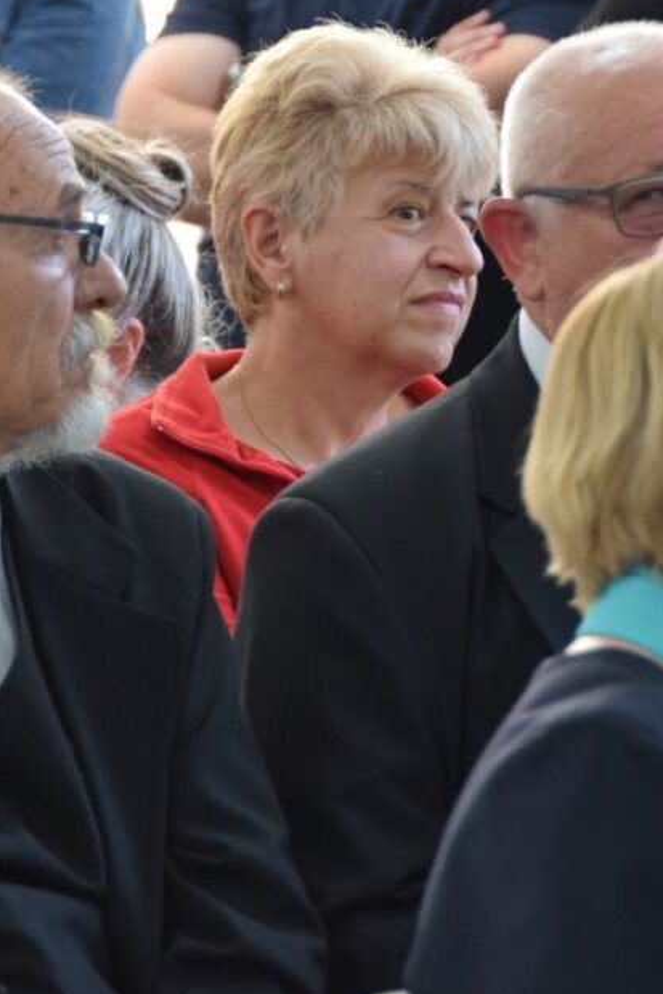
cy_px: 405
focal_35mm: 397
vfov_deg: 5.2
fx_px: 10960
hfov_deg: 3.5
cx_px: 58
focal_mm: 130
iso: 800
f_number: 5.6
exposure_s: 1/60
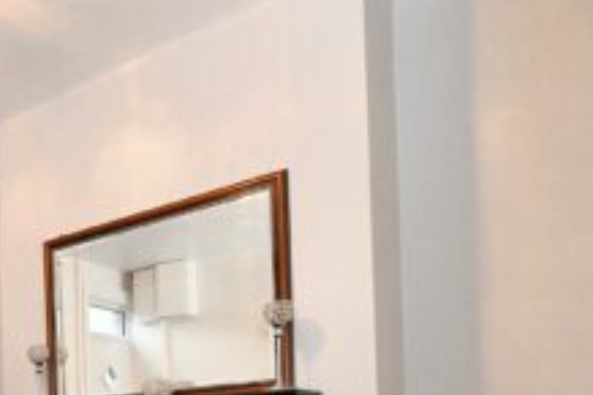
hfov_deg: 33.1
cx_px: -166
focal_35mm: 45
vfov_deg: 26.8
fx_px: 741
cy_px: 462
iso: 6400
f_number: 10
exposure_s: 1/80
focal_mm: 17
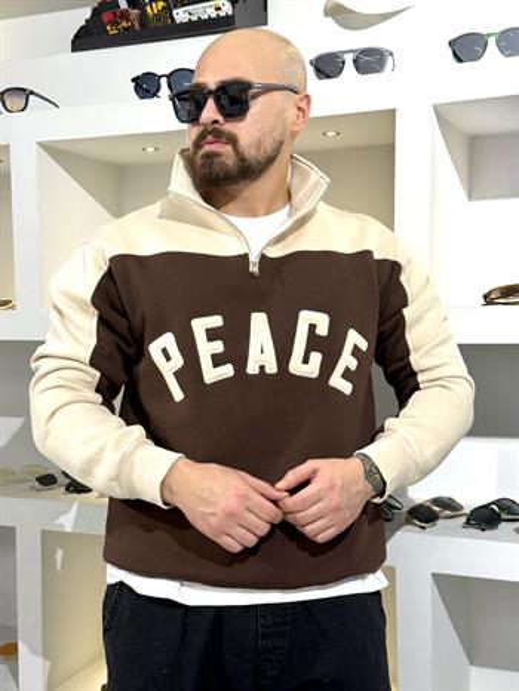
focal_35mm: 48
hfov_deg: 30.3
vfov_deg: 39.6
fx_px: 959
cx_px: 260
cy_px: 346
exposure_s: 1/100
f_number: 1.78
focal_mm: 6.76
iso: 100
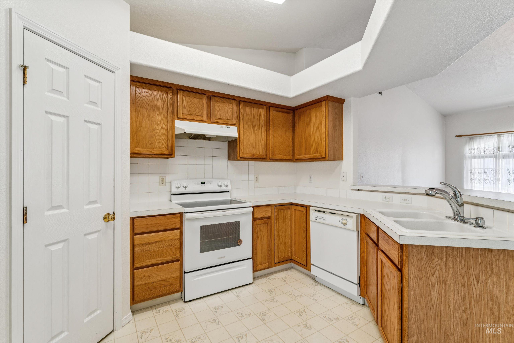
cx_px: 257
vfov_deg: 71.7
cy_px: 172
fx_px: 237
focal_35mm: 17
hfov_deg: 94.6
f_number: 13
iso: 400
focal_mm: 16.6
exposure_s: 1/15
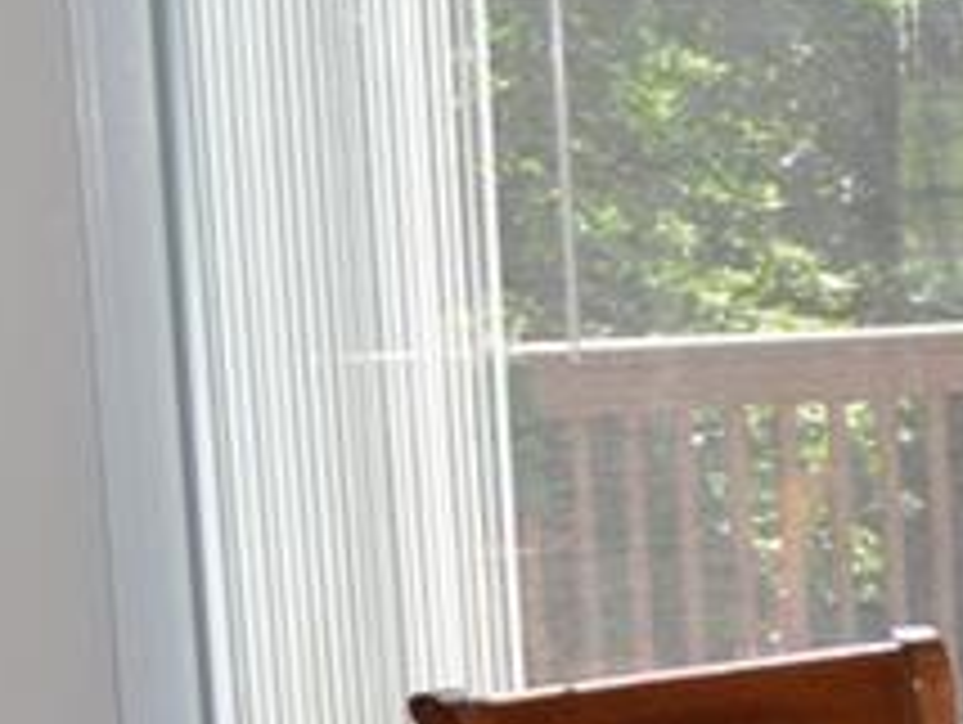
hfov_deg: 12.8
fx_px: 3453
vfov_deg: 11.9
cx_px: 2200
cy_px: 643
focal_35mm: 124
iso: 140
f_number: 4
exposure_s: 1/125
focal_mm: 18
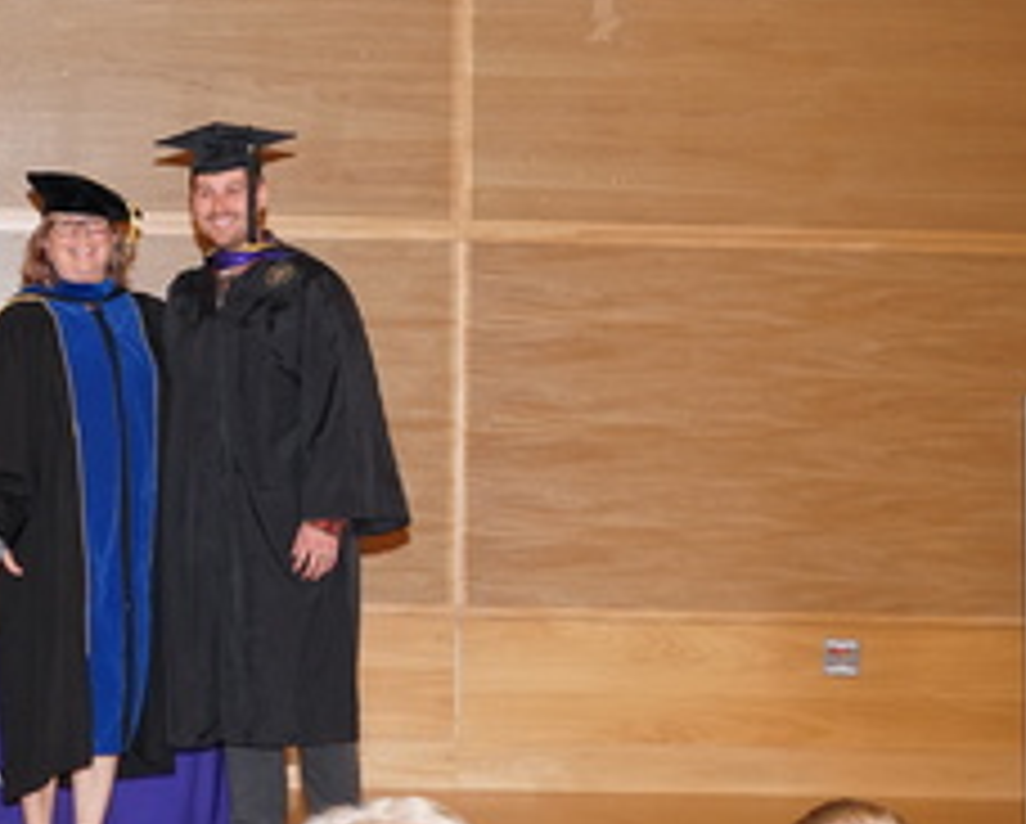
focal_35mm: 101
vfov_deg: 15.2
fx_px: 3071
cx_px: 52
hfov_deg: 18.6
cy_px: 245
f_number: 5
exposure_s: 1/100
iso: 1600
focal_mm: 52
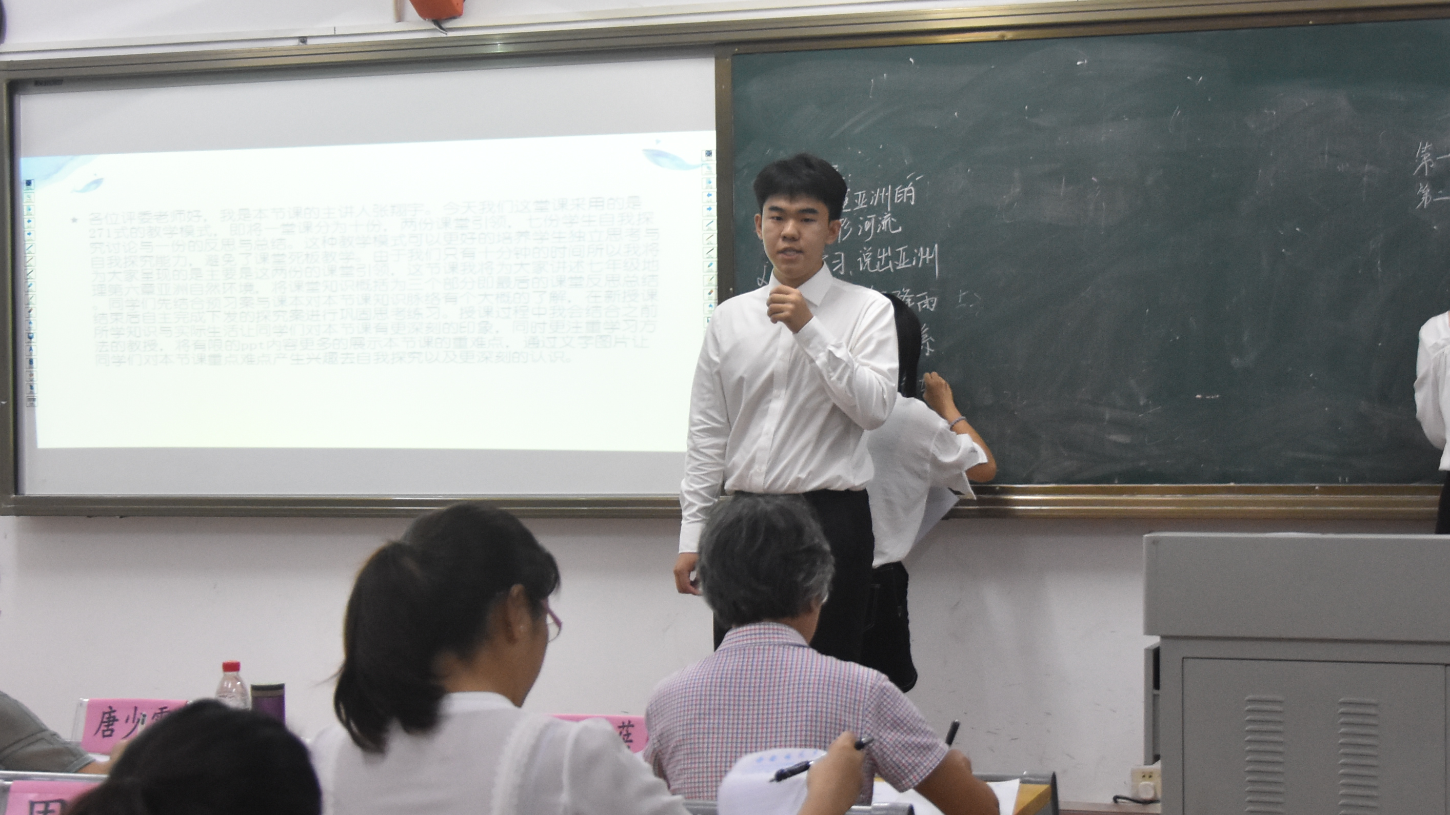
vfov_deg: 20.0
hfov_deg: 34.7
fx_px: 2307
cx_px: 910
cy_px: 413
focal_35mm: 60
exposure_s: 1/60
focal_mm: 24
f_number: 3.8
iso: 2000
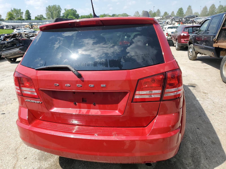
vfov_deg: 53.1
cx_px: 113
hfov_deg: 67.3
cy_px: 84
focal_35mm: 26
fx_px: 170
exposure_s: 1/2000
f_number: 1.5
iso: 50
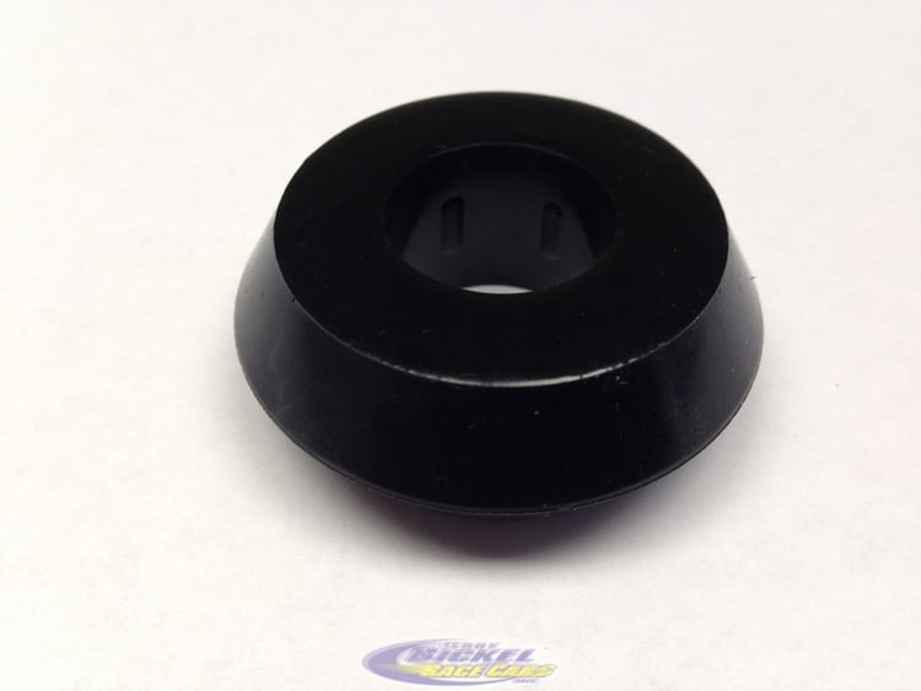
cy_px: 346
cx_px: 460
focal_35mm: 33
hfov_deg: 55.3
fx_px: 878
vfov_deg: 43.0
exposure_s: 1/20
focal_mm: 4.12
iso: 80
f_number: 2.4
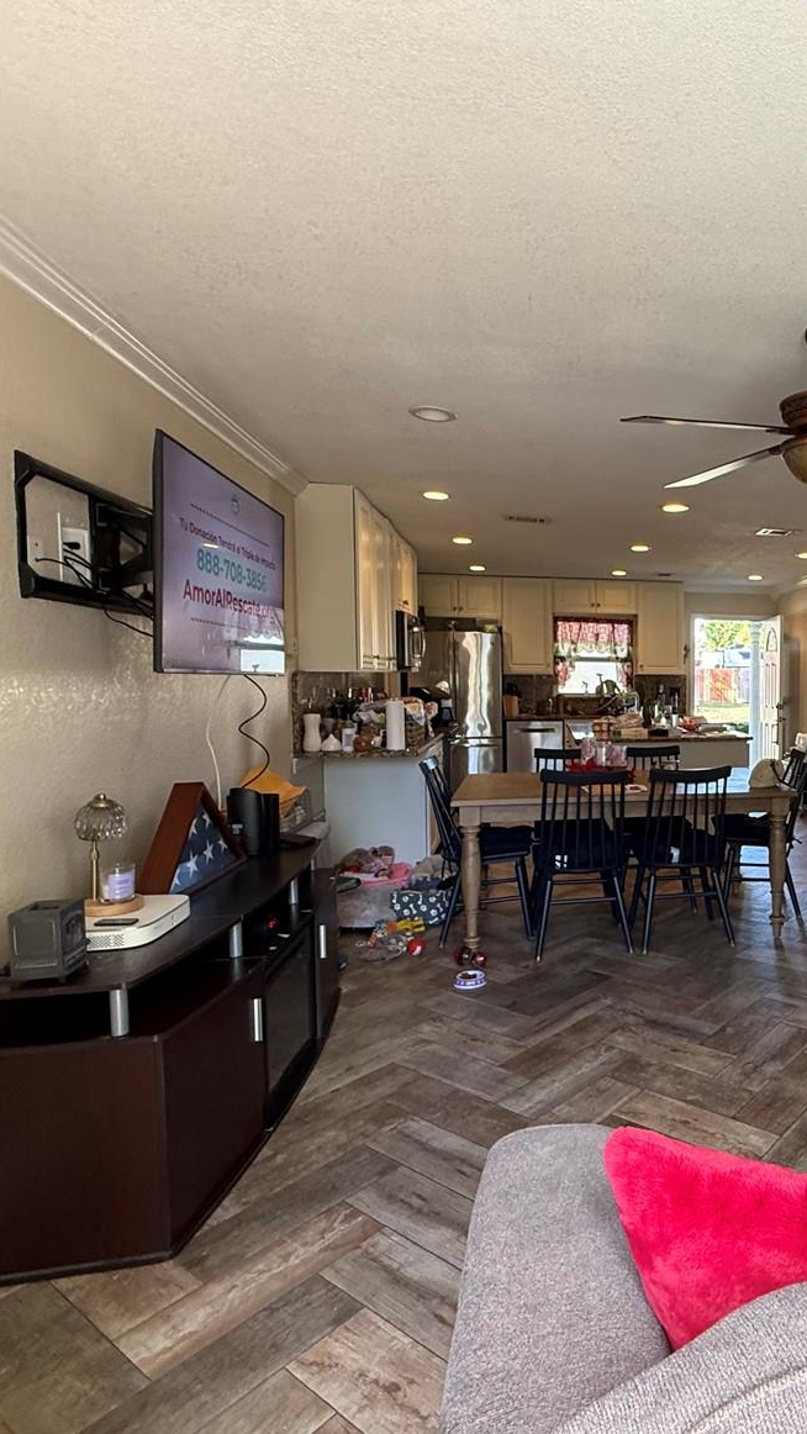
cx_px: 734
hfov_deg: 47.8
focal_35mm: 21
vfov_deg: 83.8
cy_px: 728
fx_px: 799
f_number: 2.2
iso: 320
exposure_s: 1/99
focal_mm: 2.22
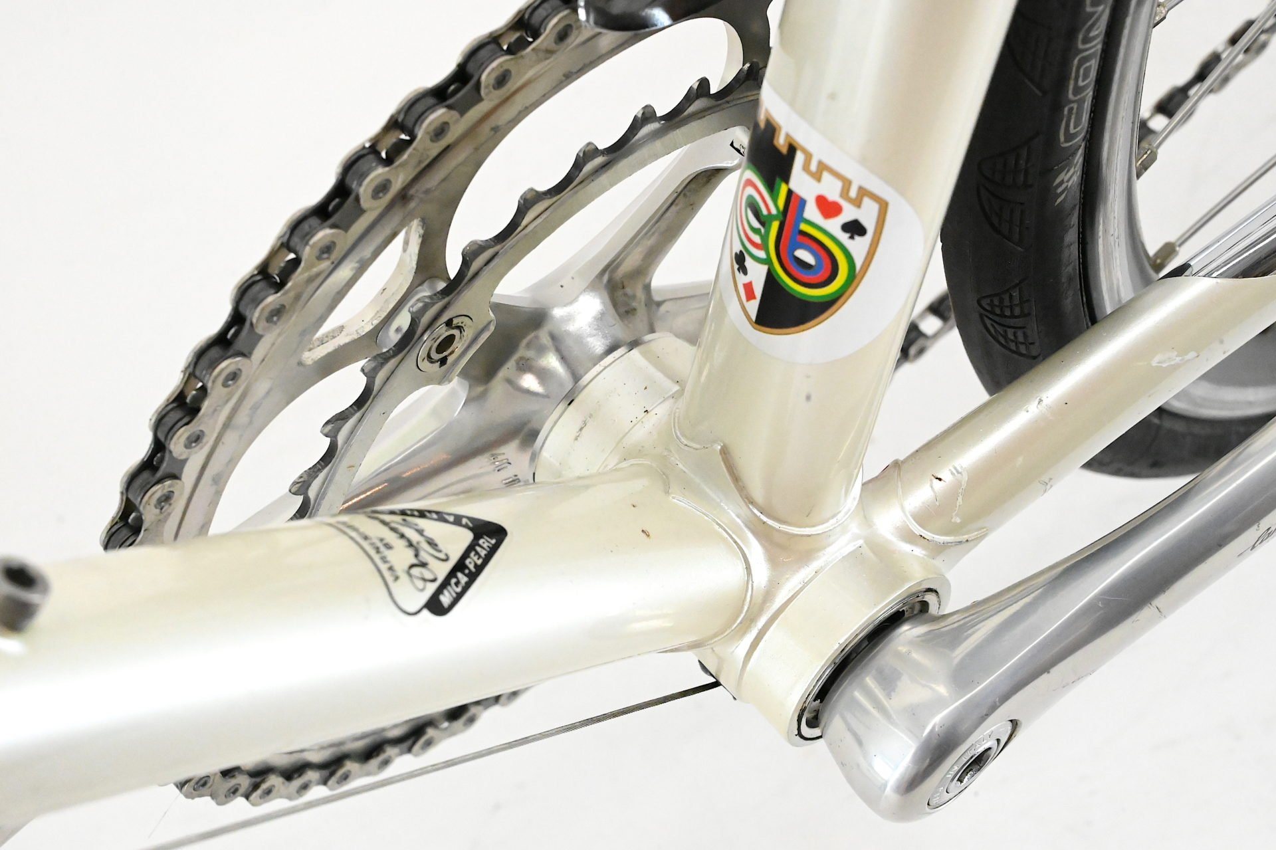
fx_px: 2480
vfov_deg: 19.4
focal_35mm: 70
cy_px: 425
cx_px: 638
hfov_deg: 28.9
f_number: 16
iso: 16000
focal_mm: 70
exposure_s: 1/400
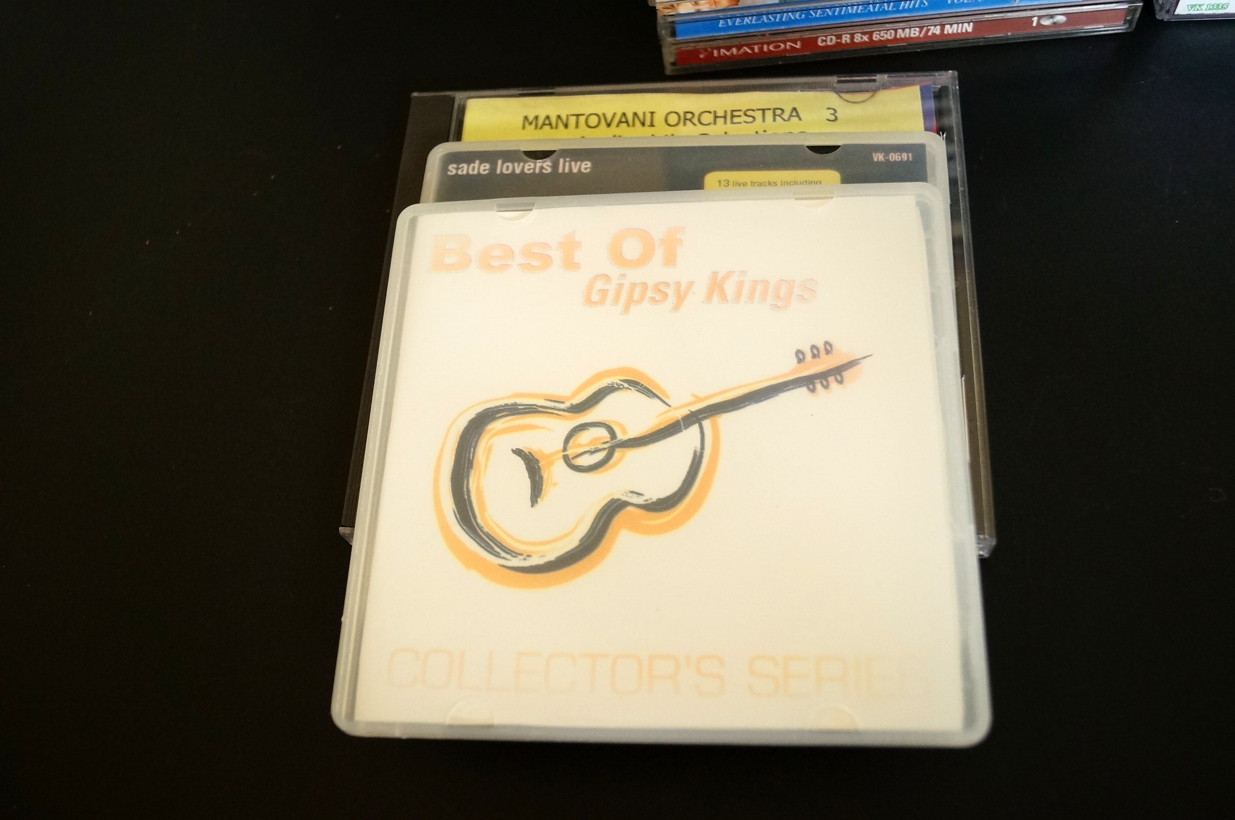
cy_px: 410
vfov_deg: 39.8
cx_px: 618
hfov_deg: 57.3
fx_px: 1130
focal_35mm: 33
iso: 1250
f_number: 4
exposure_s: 1/60
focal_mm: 22
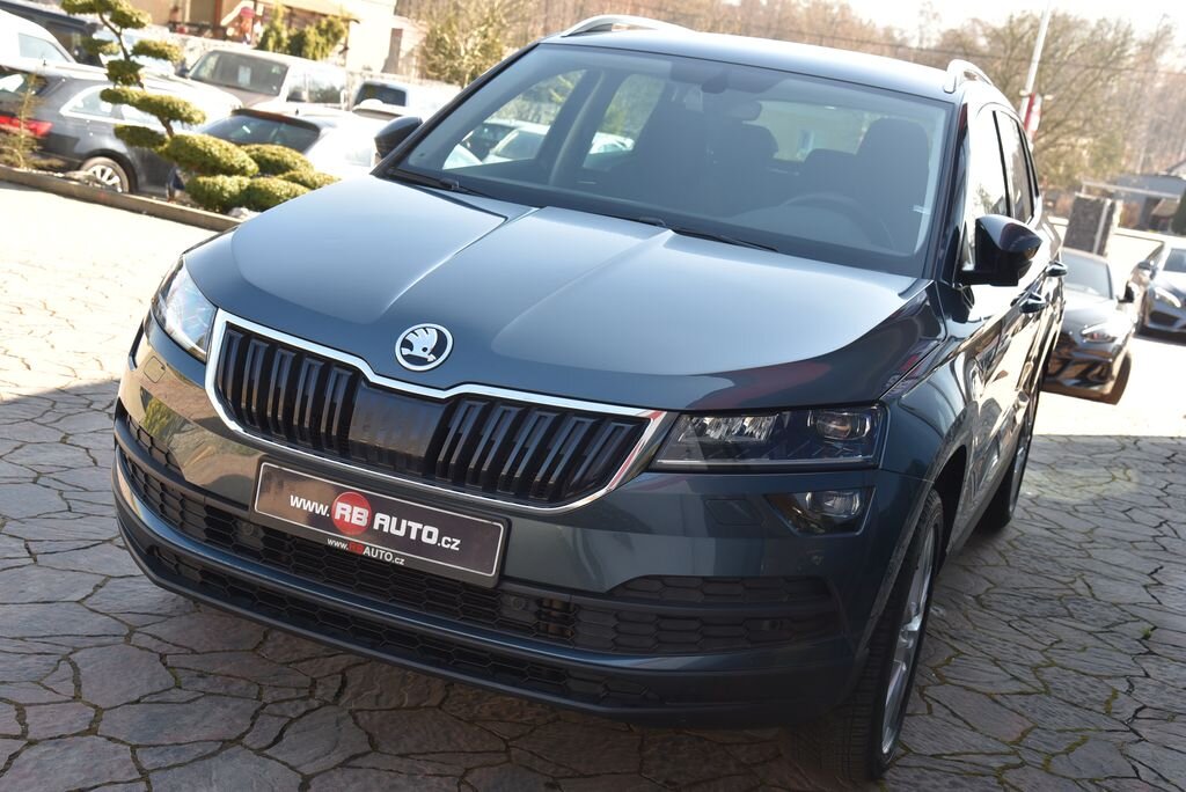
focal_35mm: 48
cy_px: 396
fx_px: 1582
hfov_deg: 41.1
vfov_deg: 28.1
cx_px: 593
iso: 500
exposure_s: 1/160
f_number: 6.3
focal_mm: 48
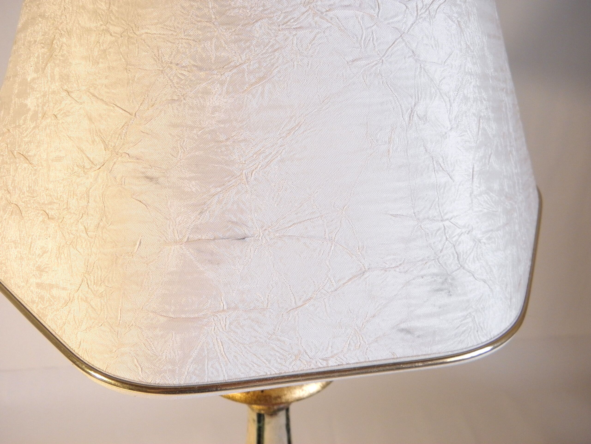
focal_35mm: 44
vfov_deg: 32.9
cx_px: 296
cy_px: 222
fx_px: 751
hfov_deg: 42.9
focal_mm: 7.9
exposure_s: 1/40
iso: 160
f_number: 3.9
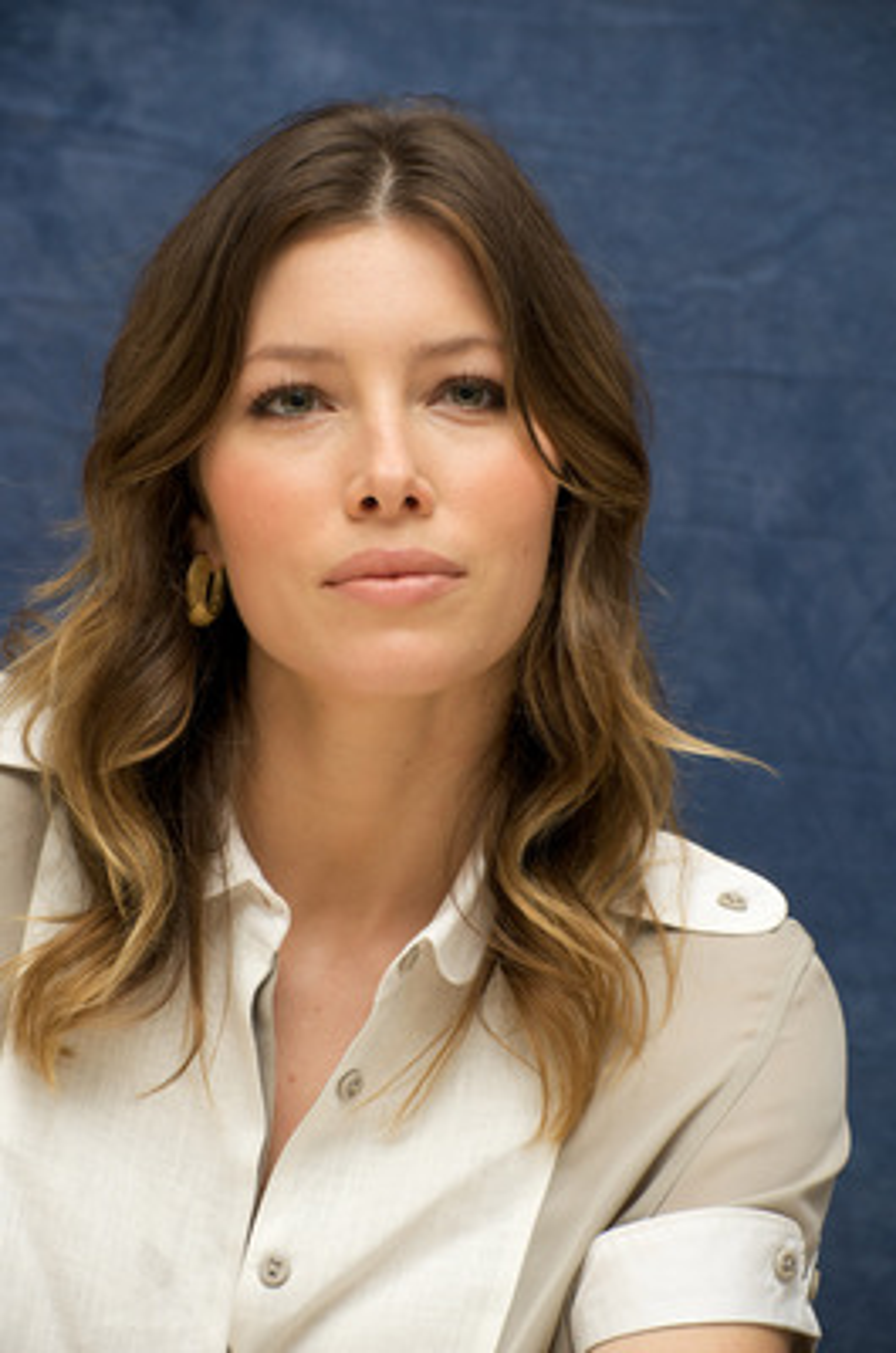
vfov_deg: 16.8
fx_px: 4574
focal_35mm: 122
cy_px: 676
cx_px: 448
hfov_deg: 11.2
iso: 400
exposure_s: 1/100
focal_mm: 122
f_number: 9
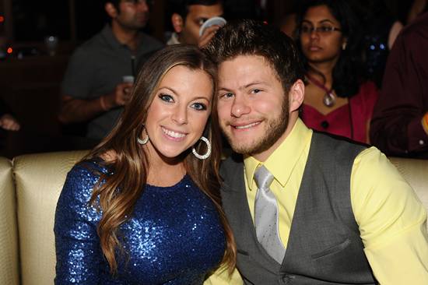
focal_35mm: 70
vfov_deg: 19.4
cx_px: 214
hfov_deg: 28.9
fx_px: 832
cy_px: 142
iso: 800
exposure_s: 1/250
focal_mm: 70
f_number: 5.6
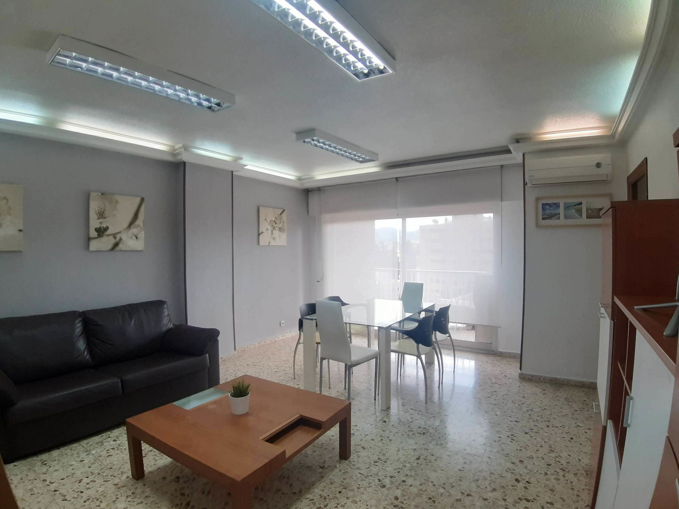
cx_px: 340
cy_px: 254
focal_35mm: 18
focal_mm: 1.87
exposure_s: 1/50
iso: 100
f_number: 2.4
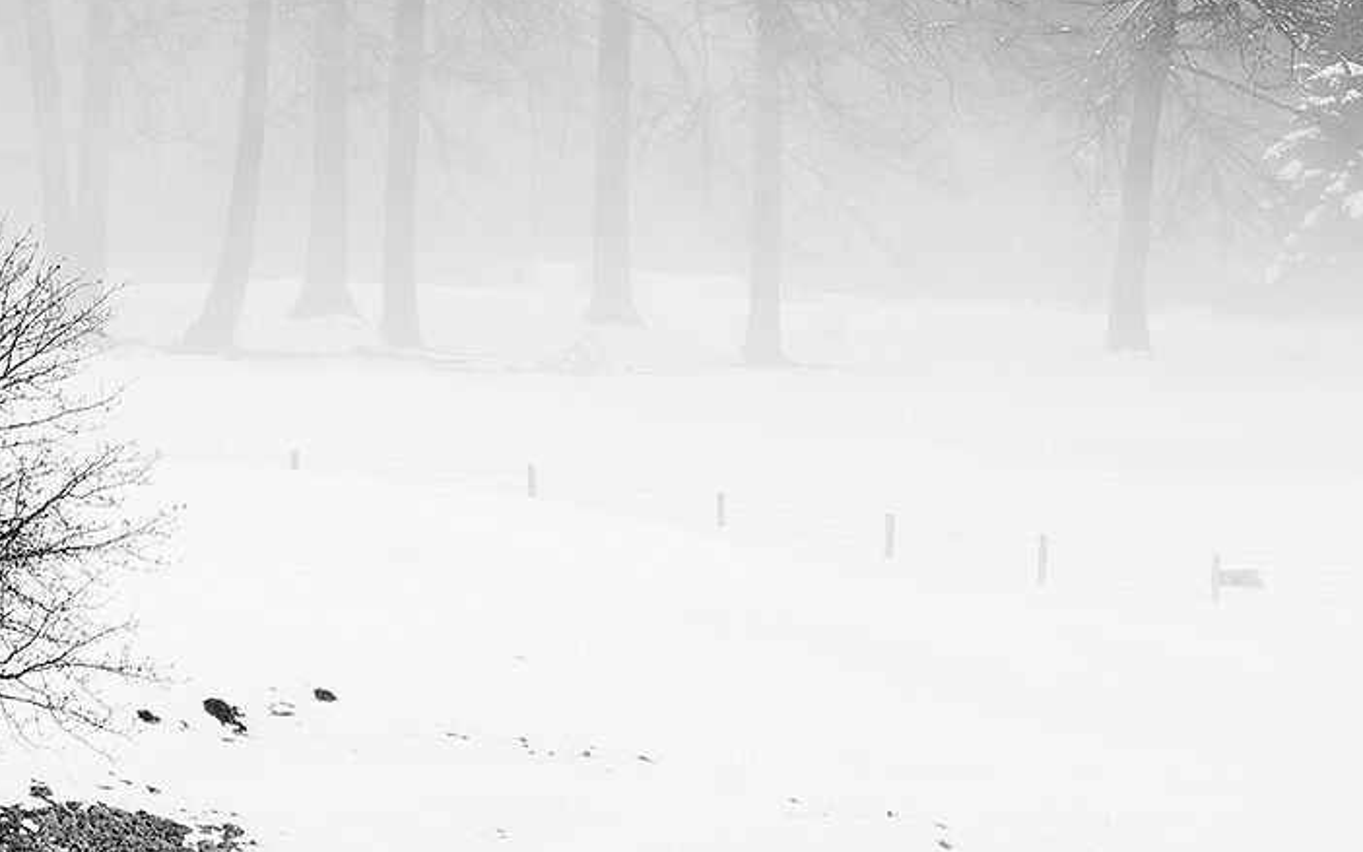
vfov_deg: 3.6
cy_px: -306
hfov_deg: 5.7
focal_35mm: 366
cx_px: 621
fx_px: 13598
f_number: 8
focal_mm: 105
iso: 64
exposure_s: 1/400
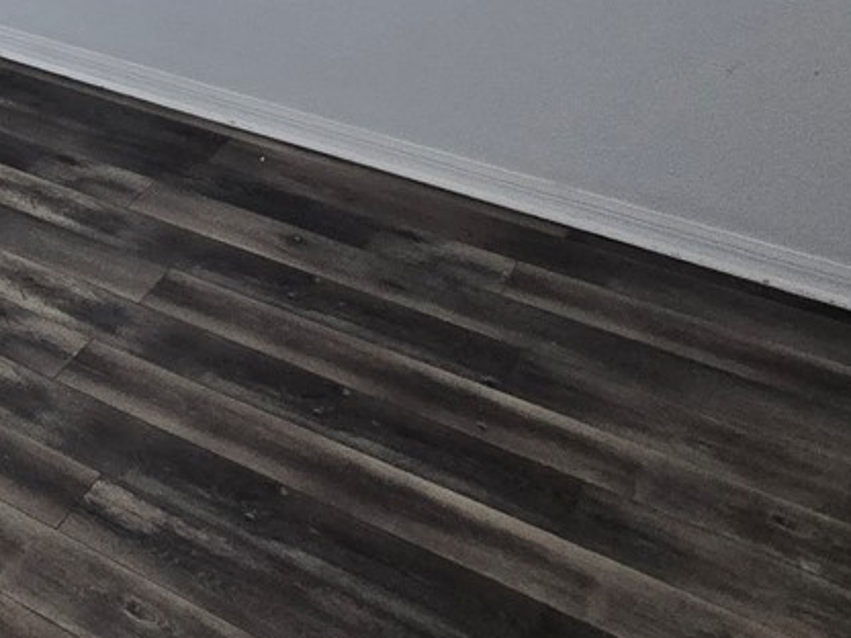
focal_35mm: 50
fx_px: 1229
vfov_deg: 23.7
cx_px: -462
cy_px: -297
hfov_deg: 26.3
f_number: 2.2
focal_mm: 2.2
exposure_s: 1/60
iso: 100
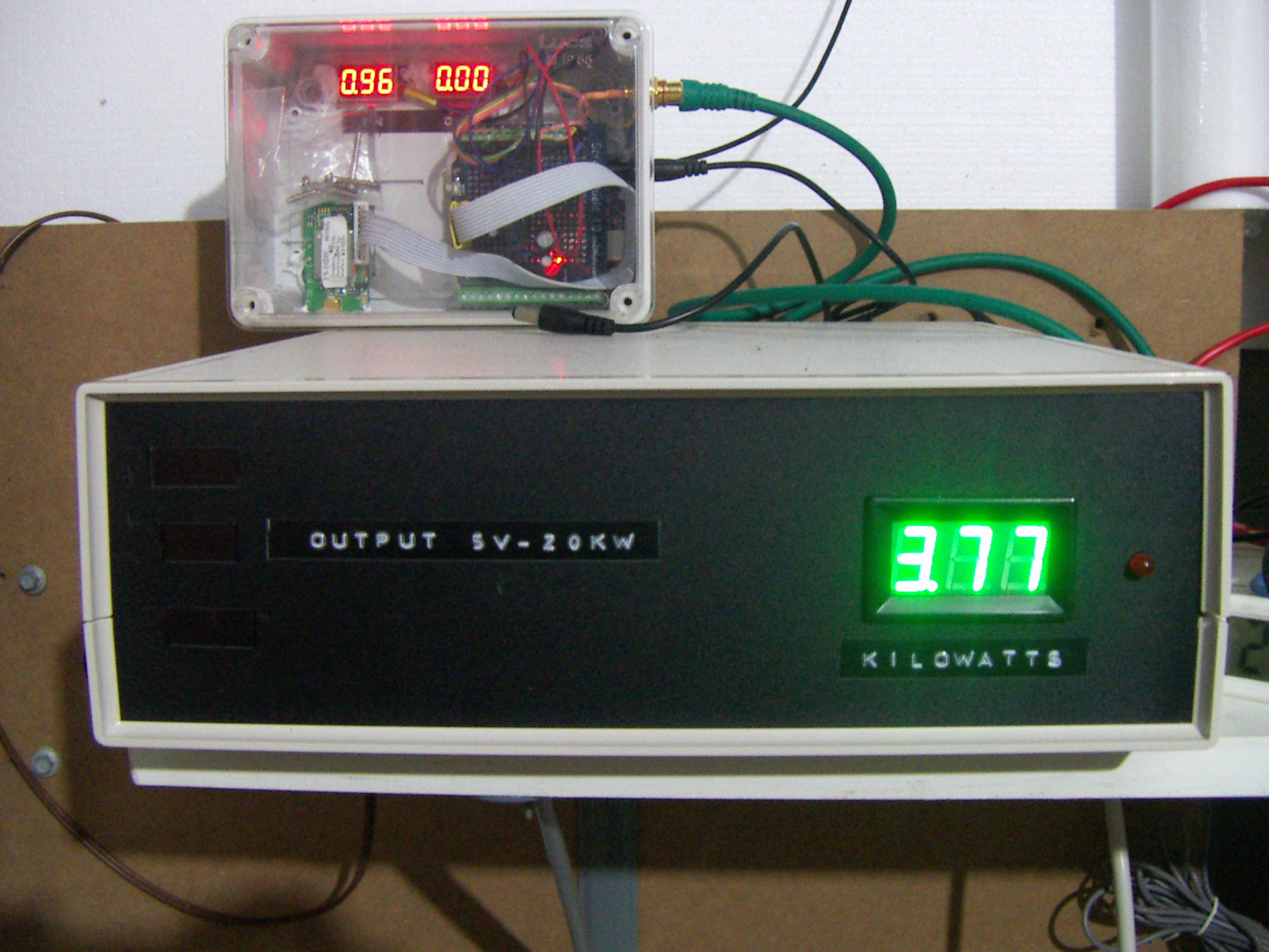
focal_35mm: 39
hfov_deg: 47.9
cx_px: 641
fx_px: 1430
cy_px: 469
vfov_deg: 36.8
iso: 200
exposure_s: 1/5
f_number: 2.8
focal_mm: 4.7
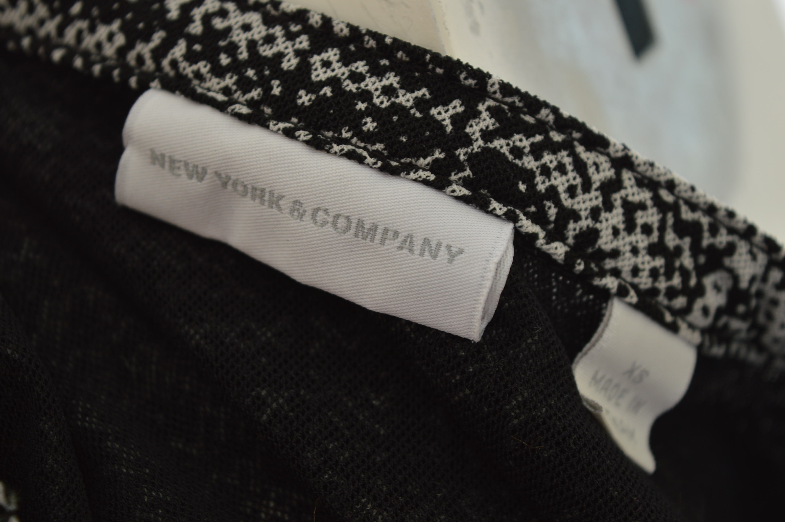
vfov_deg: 16.5
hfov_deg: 24.6
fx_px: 1797
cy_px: 261
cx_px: 392
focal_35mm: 82
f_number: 6.3
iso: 200
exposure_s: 1/80
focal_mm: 55
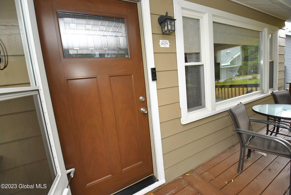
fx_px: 121
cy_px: 98
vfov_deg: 77.5
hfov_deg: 100.3
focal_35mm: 15
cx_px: 146
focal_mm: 10
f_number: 3.5
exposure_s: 1/160
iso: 200
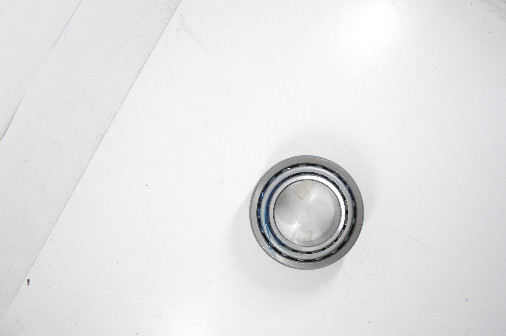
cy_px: 168
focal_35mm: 33
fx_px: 463
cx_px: 253
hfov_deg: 57.3
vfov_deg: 39.9
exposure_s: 1/100
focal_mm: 22
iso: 3200
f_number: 8
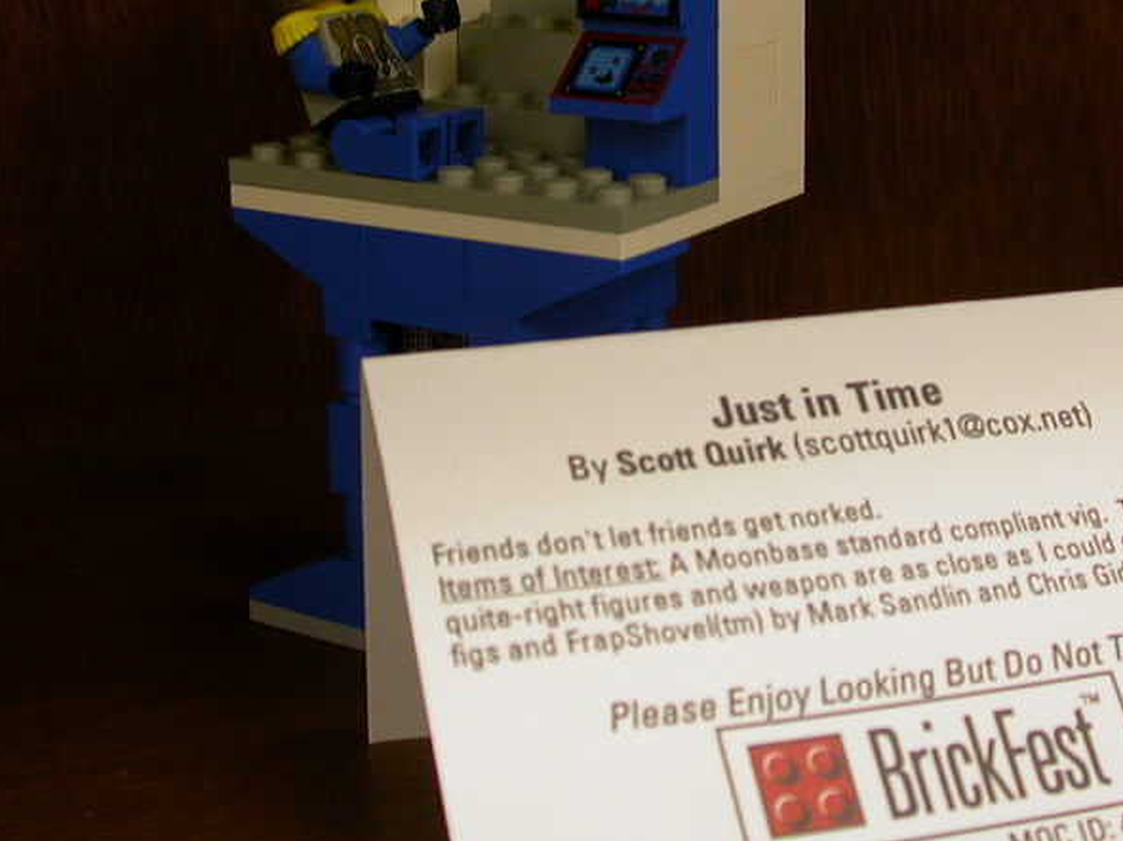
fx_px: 2140
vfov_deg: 22.0
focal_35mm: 66
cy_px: 196
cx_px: 630
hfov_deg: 29.4
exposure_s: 1/12.9
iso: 100
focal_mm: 7.85
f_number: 2.6
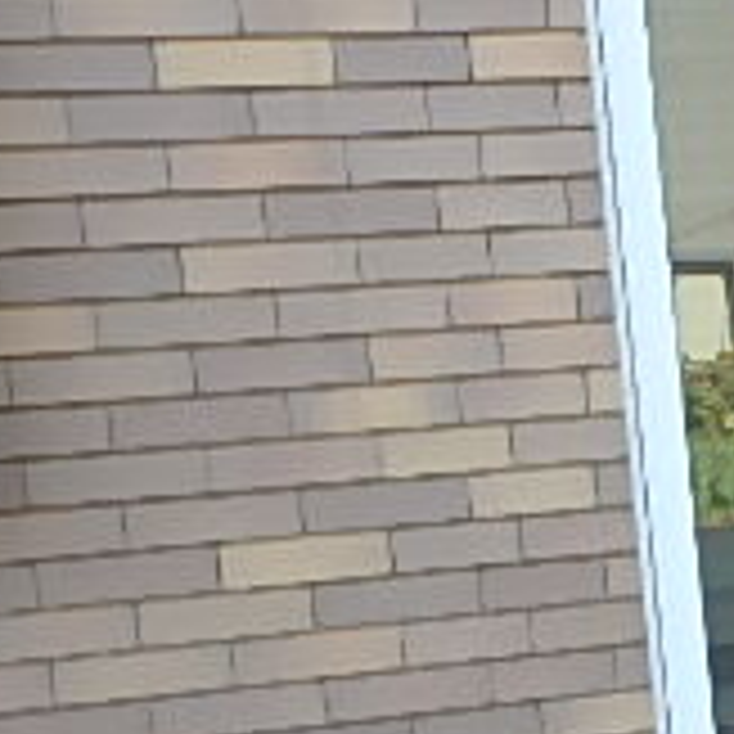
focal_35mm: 73
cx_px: 1225
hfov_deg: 19.3
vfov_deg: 23.5
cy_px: 531
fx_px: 1751
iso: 125
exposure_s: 1/160
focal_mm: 3.7
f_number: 3.5
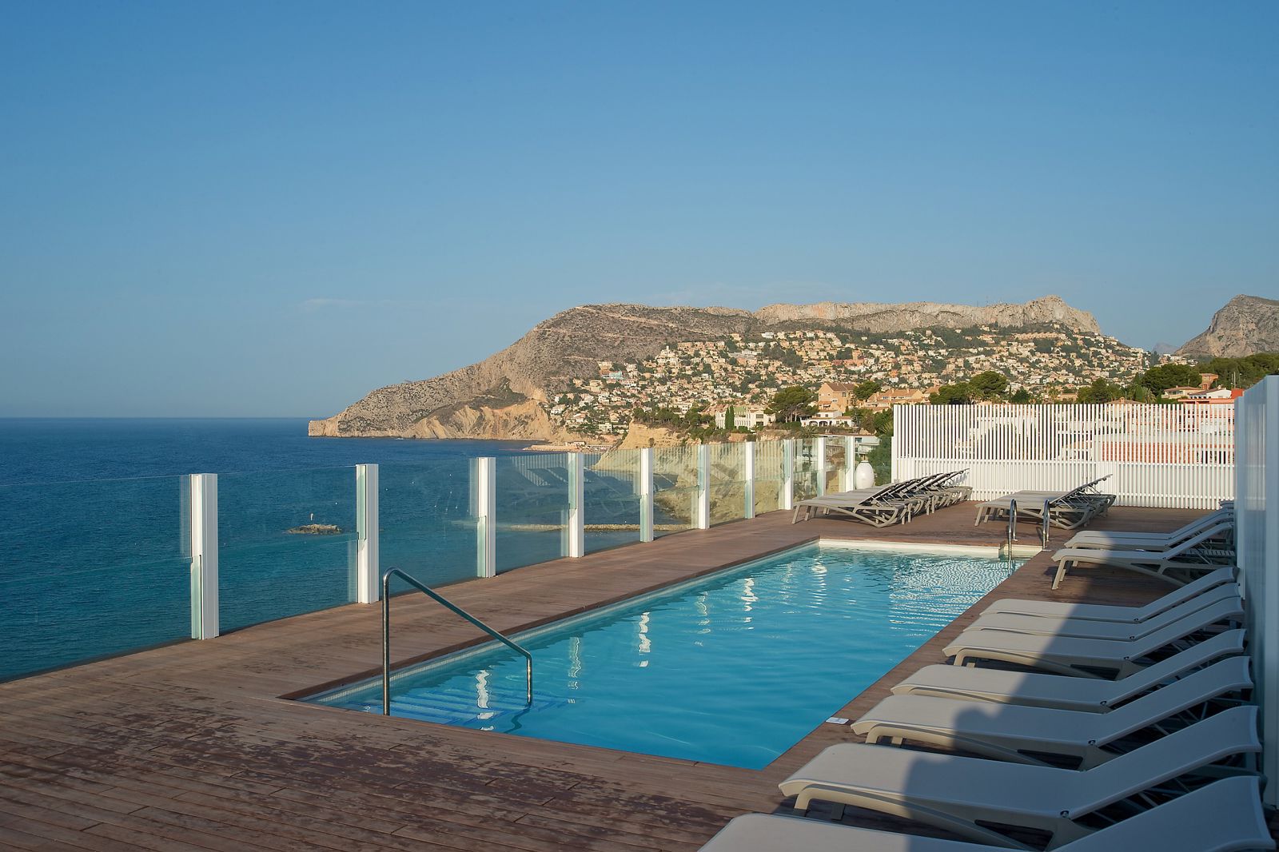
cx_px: 640
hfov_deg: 54.4
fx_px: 1243
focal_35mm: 35
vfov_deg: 37.8
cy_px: 426
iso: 100
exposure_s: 1/125
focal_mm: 35
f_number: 16
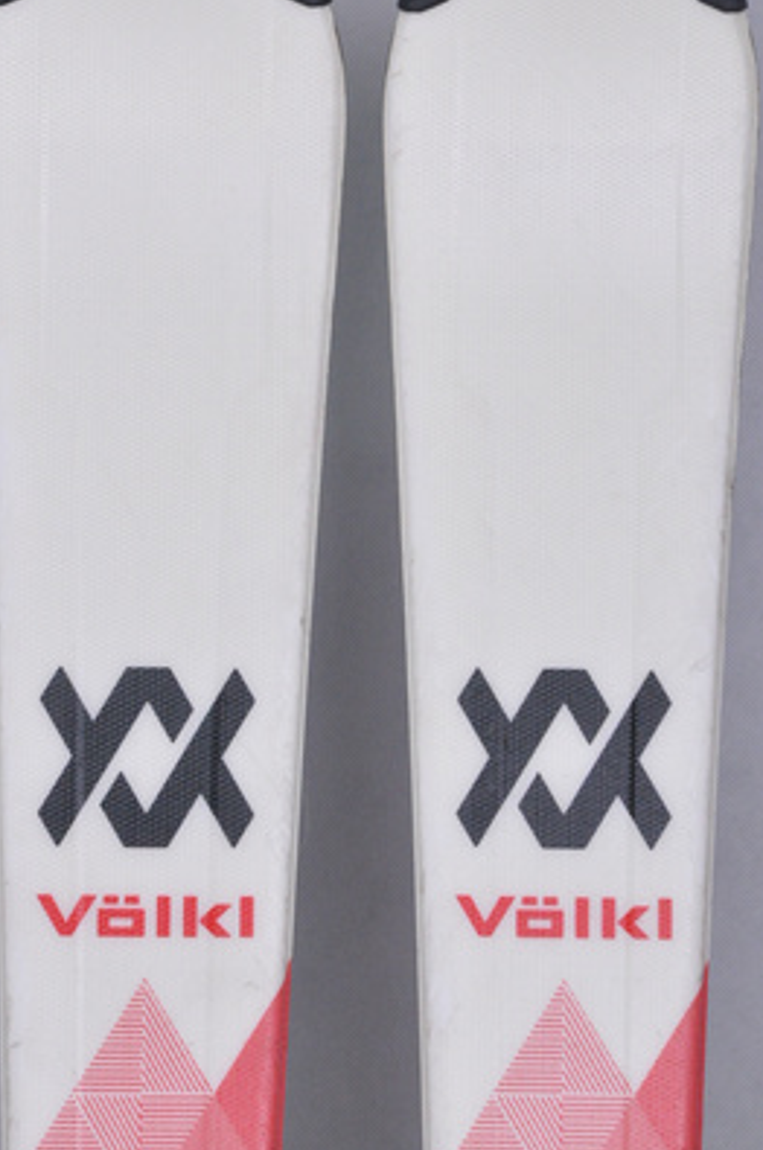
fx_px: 5729
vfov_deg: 11.5
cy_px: 515
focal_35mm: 180
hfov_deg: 7.6
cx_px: 357
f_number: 9.5
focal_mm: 105
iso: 3200
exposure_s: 1/125
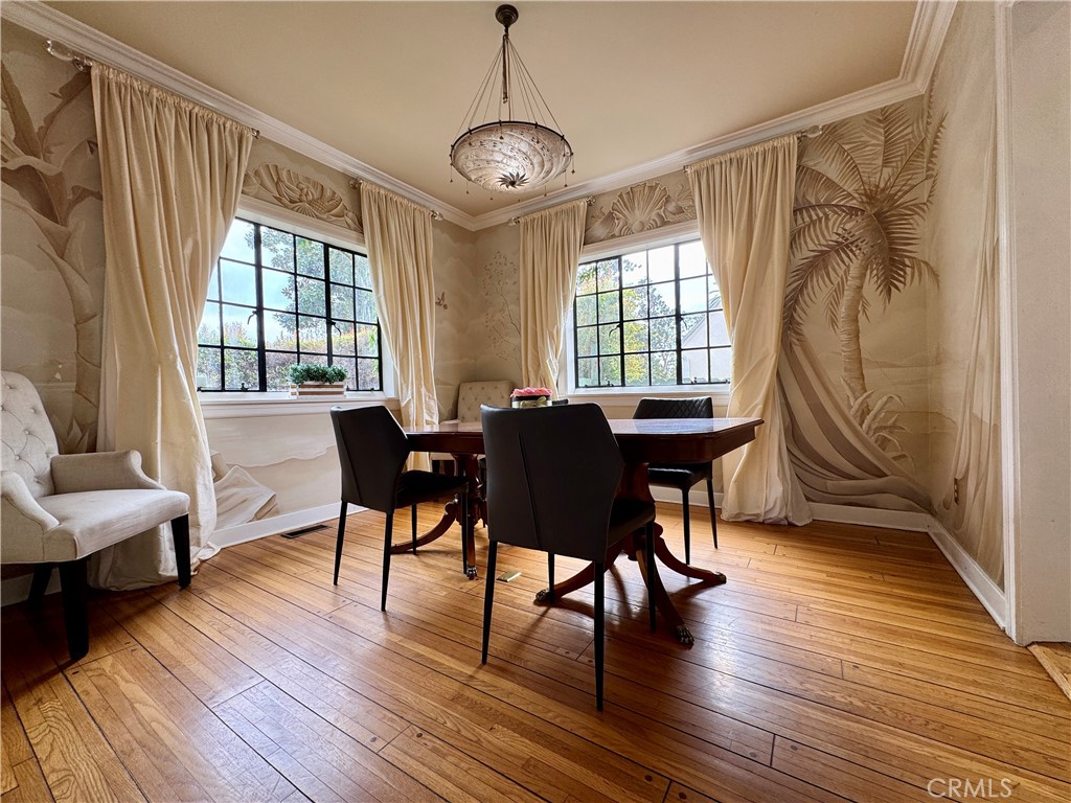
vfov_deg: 85.7
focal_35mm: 14
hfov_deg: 102.1
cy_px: 402
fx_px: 433
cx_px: 536
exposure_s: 1/120
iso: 50
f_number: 2.2
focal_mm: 2.22
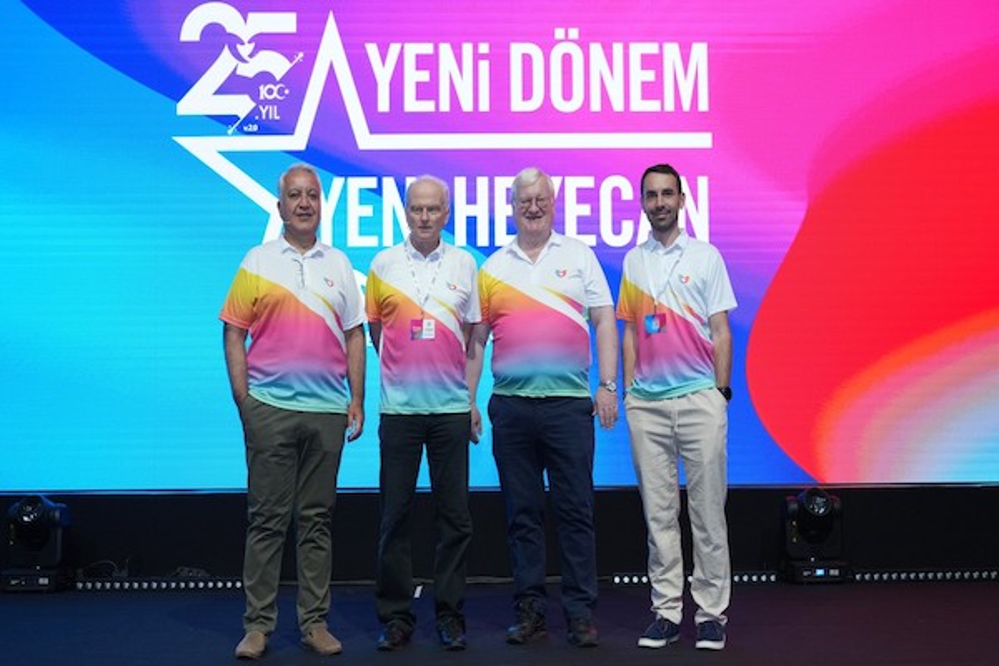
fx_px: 1082
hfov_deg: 49.6
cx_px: 500
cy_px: 333
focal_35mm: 39
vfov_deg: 34.2
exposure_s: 1/250
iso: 2000
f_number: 5
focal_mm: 39
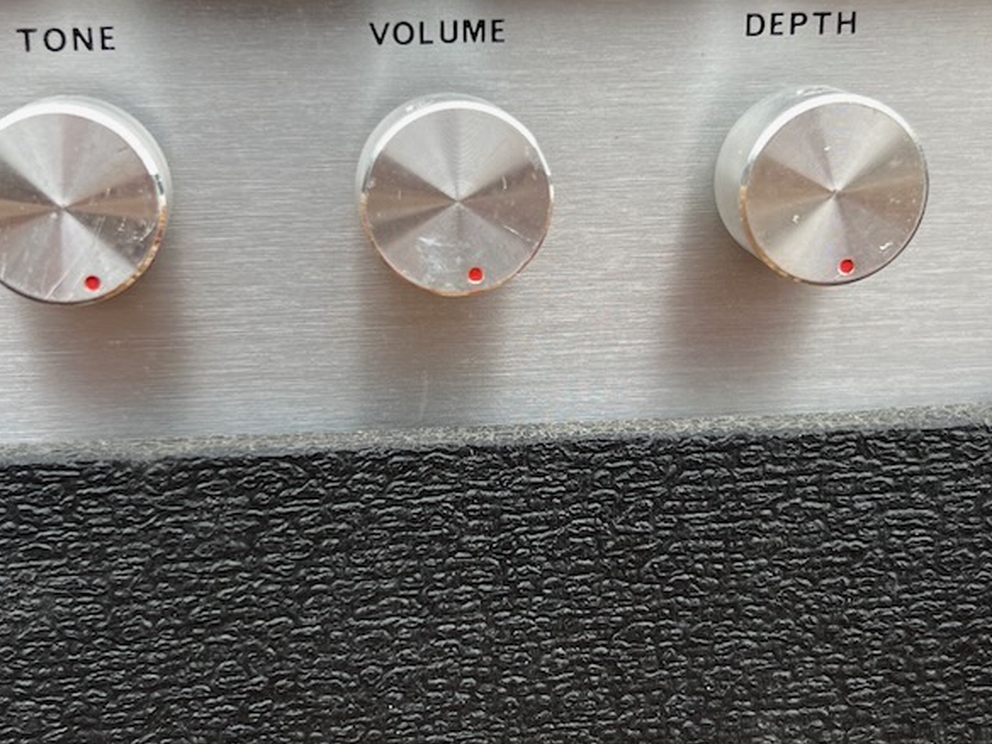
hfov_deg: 33.8
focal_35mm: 57
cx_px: 469
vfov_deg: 25.7
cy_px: 352
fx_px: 1633
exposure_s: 1/127
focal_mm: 5.7
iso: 32
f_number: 1.5
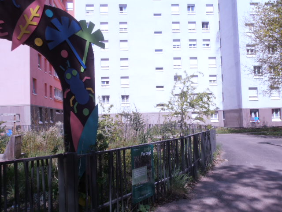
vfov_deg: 42.9
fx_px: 269
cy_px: 106
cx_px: 141
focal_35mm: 33
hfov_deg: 55.4
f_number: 3.6
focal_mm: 5.93
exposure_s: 1/800
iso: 80
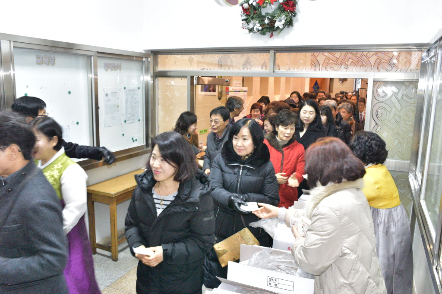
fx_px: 380
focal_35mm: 31
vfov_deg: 42.3
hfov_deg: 60.3
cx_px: 221
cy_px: 147
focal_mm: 31
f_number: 10
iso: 12800
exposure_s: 1/60
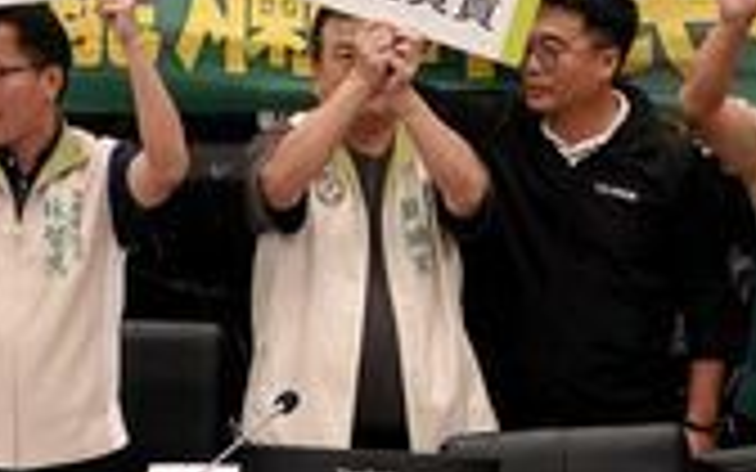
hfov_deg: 4.7
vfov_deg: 2.9
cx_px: 306
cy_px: -234
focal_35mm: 449
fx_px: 9251
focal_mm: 44.93
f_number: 4
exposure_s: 1/80
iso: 800
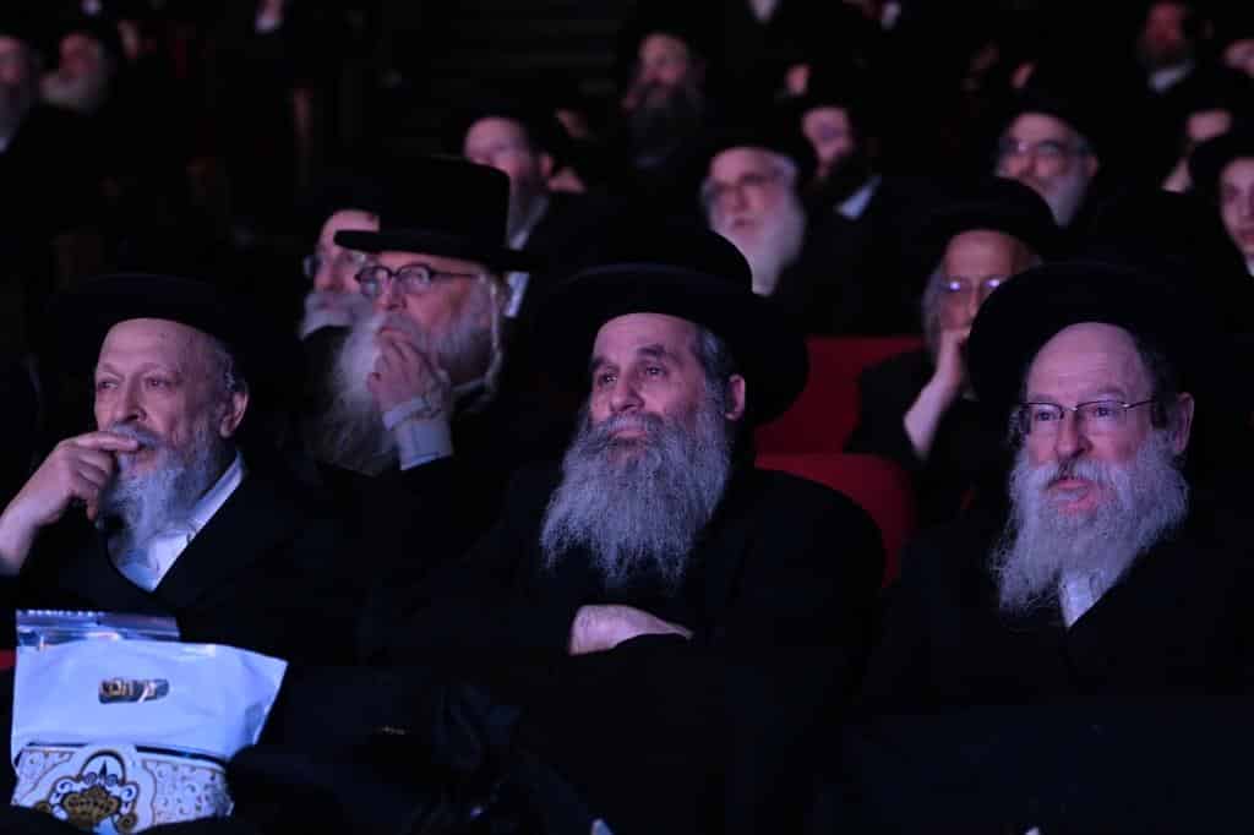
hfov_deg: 19.5
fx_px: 3656
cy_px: 418
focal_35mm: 105
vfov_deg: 13.0
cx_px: 627
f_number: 2.8
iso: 2500
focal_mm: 70
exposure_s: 1/40
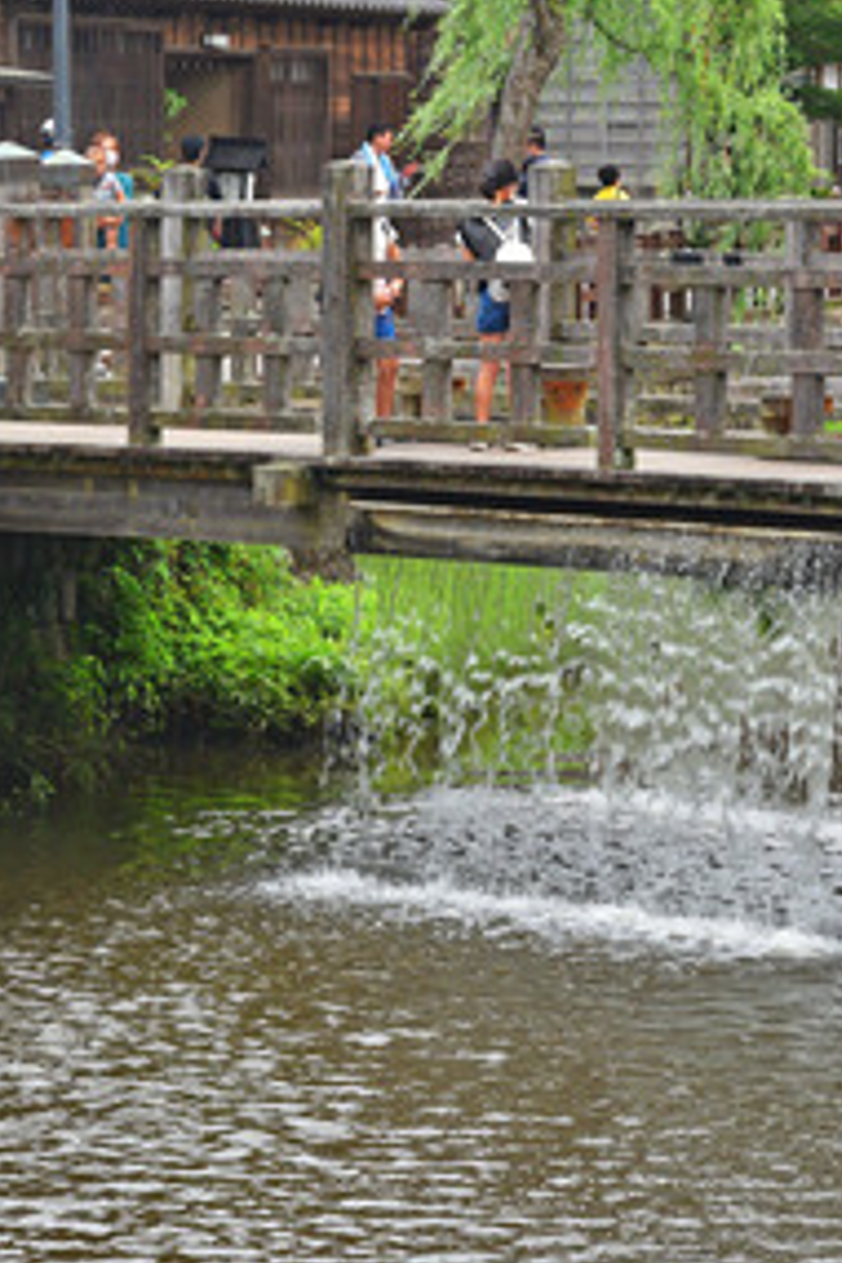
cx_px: 244
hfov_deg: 8.5
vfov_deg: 12.7
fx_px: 5683
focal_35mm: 162
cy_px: 432
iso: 900
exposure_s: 1/125
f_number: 11
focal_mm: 78
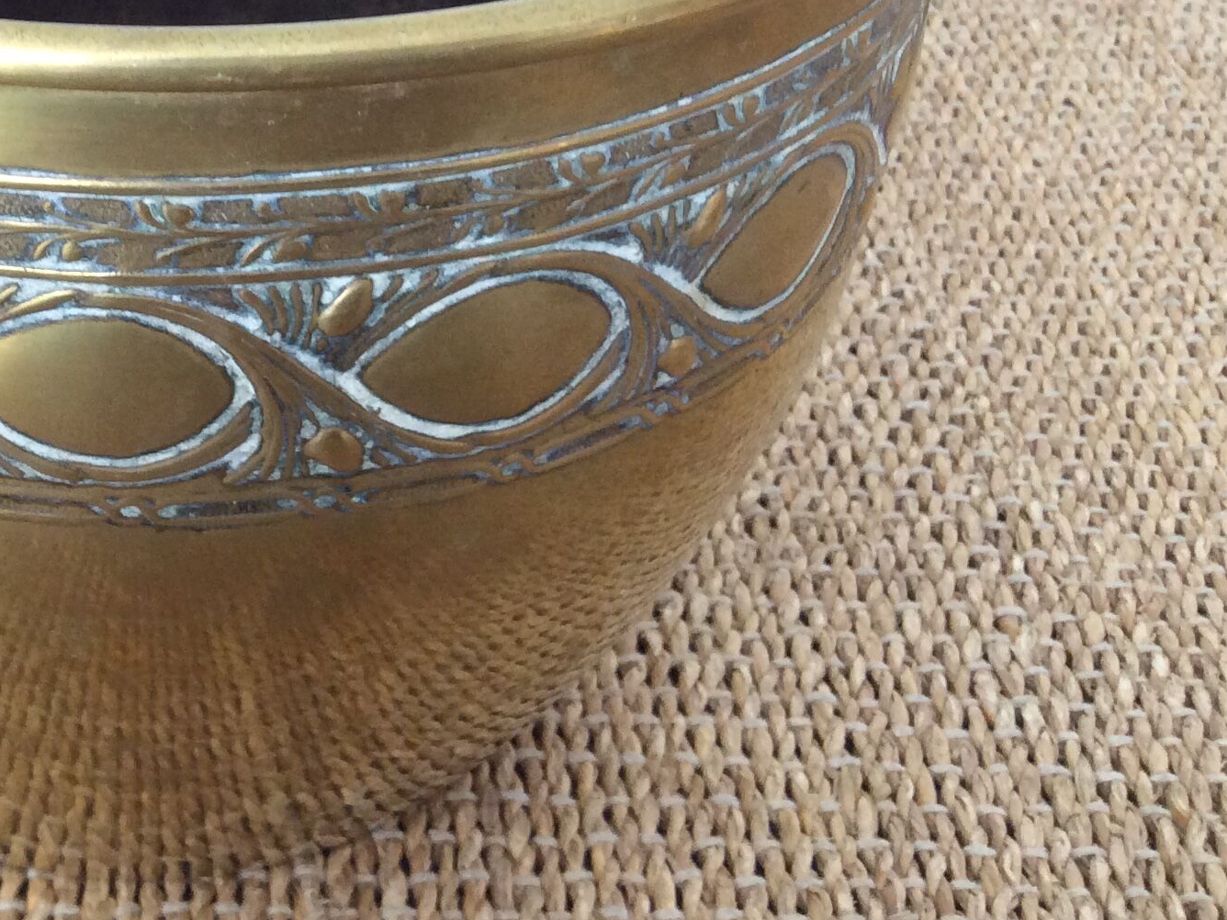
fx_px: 2198
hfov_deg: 29.7
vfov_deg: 23.3
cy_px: 200
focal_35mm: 62
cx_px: 97
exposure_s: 1/25
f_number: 2.4
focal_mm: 3.3
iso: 100
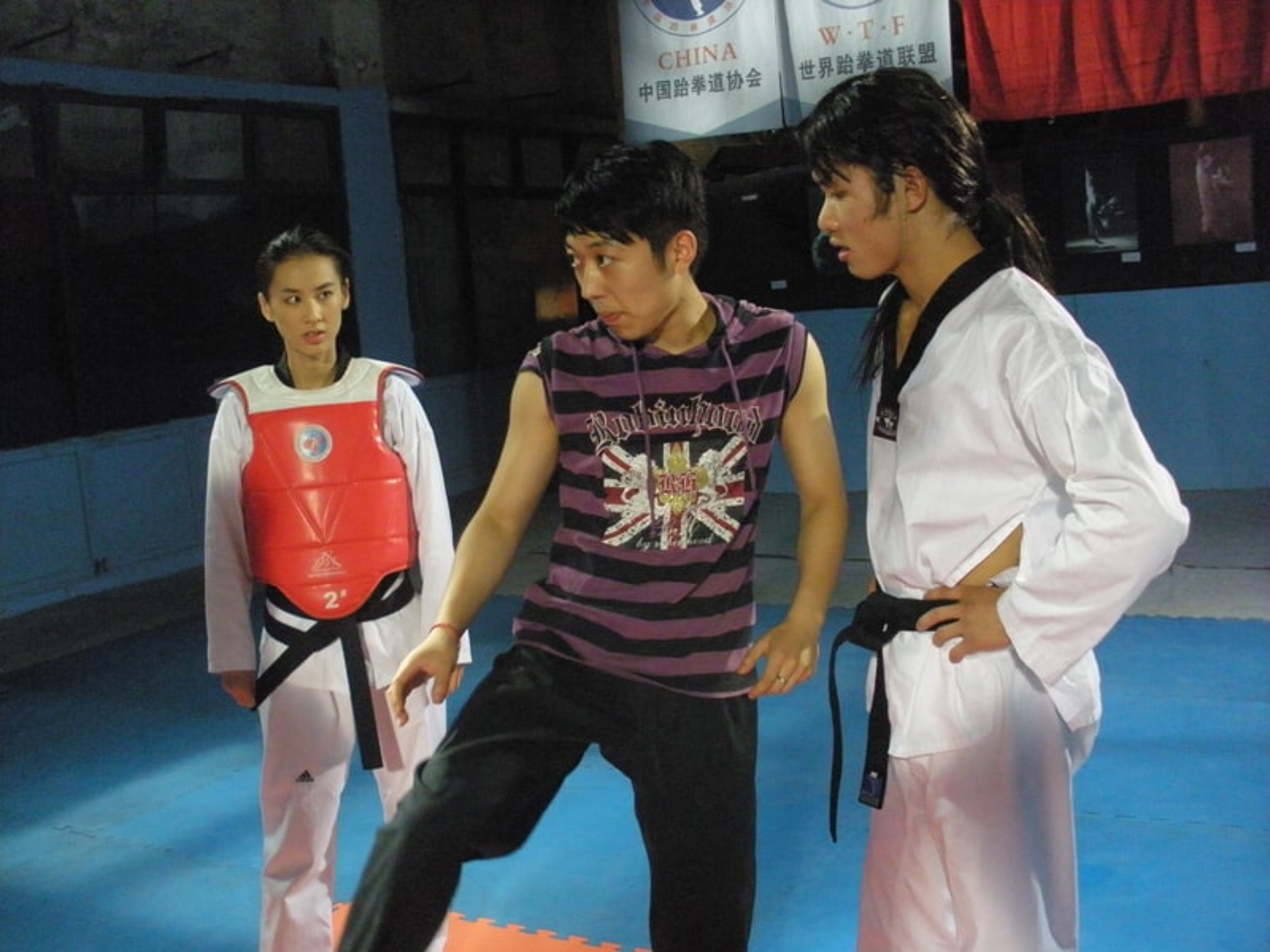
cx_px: 635
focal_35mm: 36
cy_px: 476
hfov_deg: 51.4
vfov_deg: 39.7
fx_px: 1321
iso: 800
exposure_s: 1/125
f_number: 3.5
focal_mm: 6.3
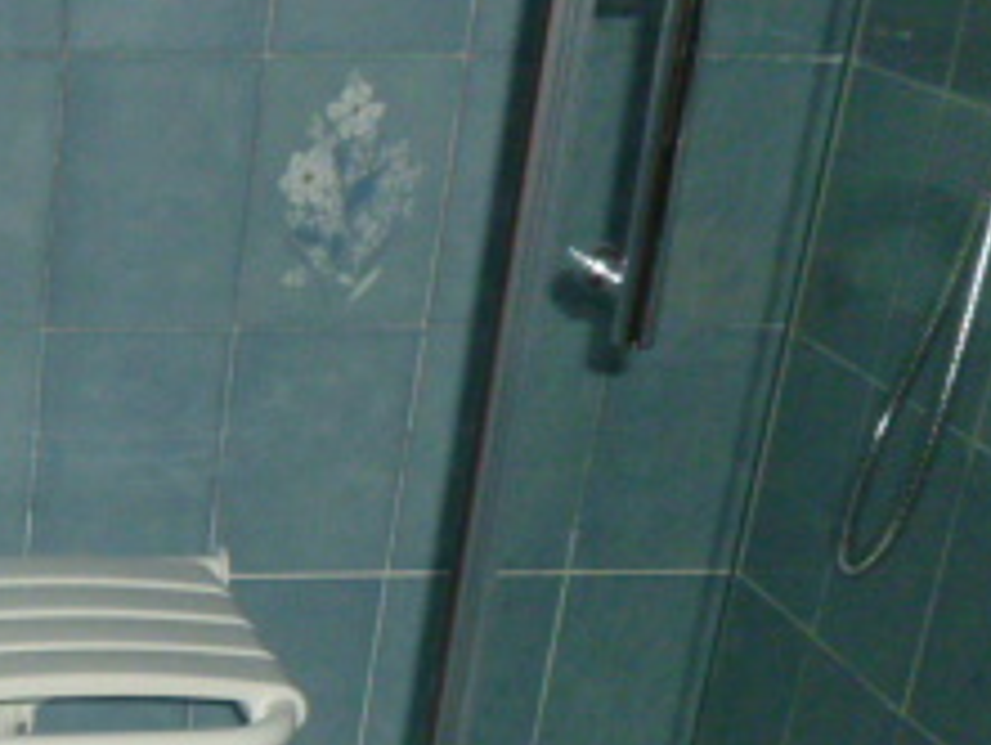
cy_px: 1001
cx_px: -305
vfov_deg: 17.0
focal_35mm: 81
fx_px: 2320
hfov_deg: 21.7
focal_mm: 5
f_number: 3.3
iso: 400
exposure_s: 1/60
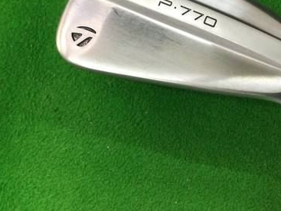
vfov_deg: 27.0
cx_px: 192
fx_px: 439
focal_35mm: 54
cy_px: 89
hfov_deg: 35.1
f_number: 2.4
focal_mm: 3.3
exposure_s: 1/30
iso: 80
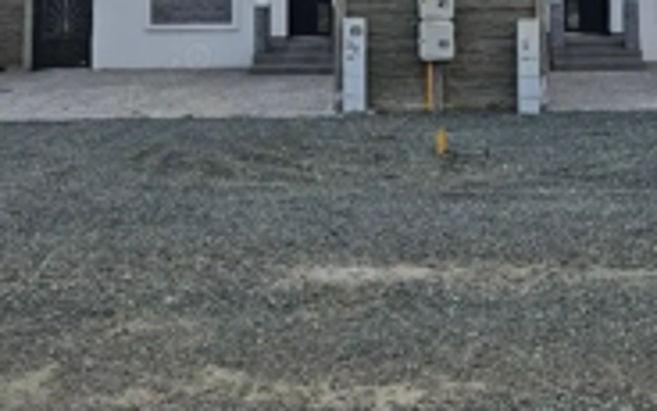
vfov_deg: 22.1
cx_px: 446
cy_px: -111
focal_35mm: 53
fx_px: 949
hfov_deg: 37.7
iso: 25
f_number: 1.8
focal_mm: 5.4
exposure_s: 1/588
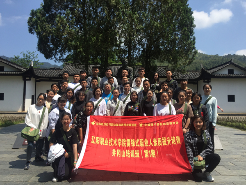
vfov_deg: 48.2
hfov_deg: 61.7
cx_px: 123
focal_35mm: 29
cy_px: 92
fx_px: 206
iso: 32
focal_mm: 4.15
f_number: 2.2
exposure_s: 1/1883
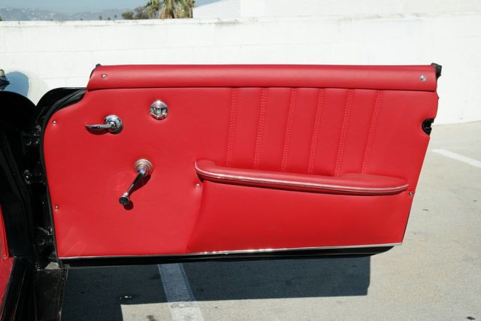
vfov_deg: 30.5
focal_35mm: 44
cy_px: 160
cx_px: 240
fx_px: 588
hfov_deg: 44.5
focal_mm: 29
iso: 200
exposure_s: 1/400
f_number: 8
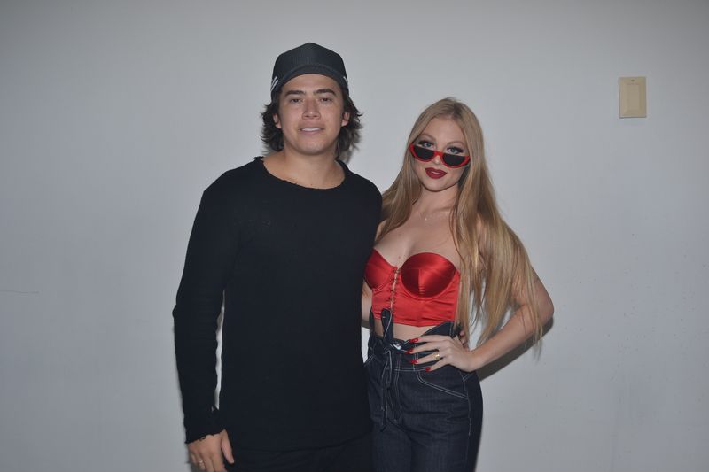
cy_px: 236
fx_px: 709
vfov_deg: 36.9
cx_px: 354
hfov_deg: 53.1
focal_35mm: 36
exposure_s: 1/100
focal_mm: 24
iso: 200
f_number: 5
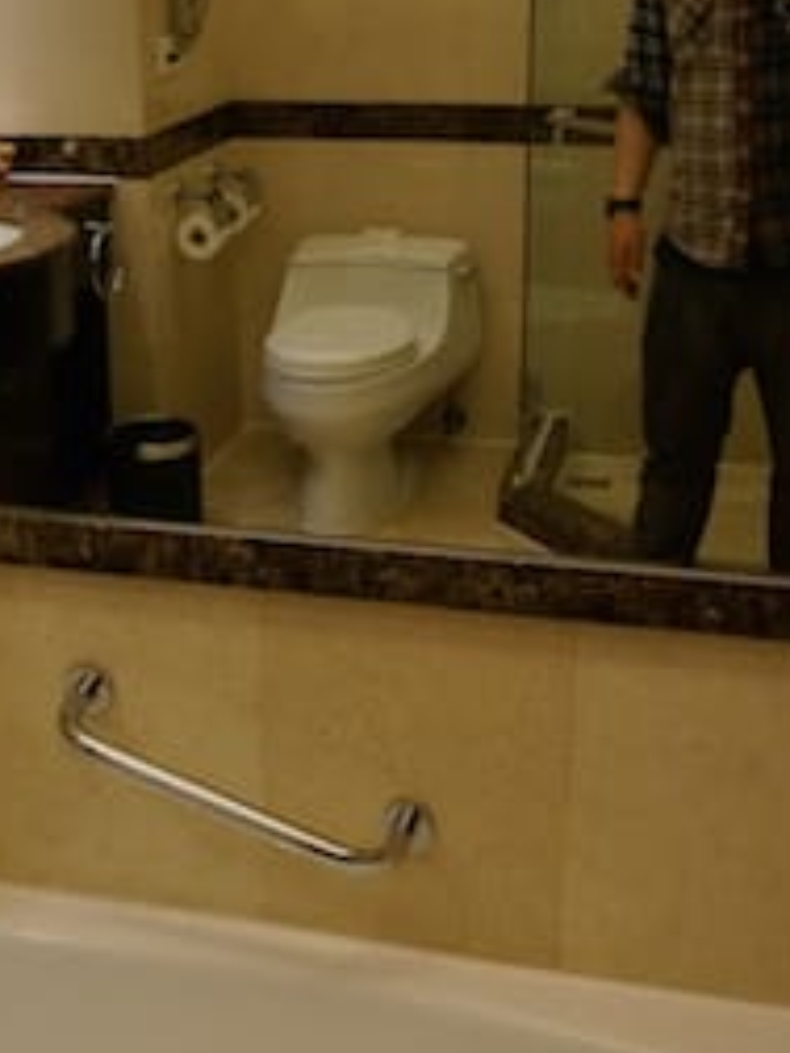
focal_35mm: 55
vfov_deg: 34.9
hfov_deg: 26.4
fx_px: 1674
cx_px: 245
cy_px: 451
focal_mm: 16
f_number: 4
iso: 800
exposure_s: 1/60
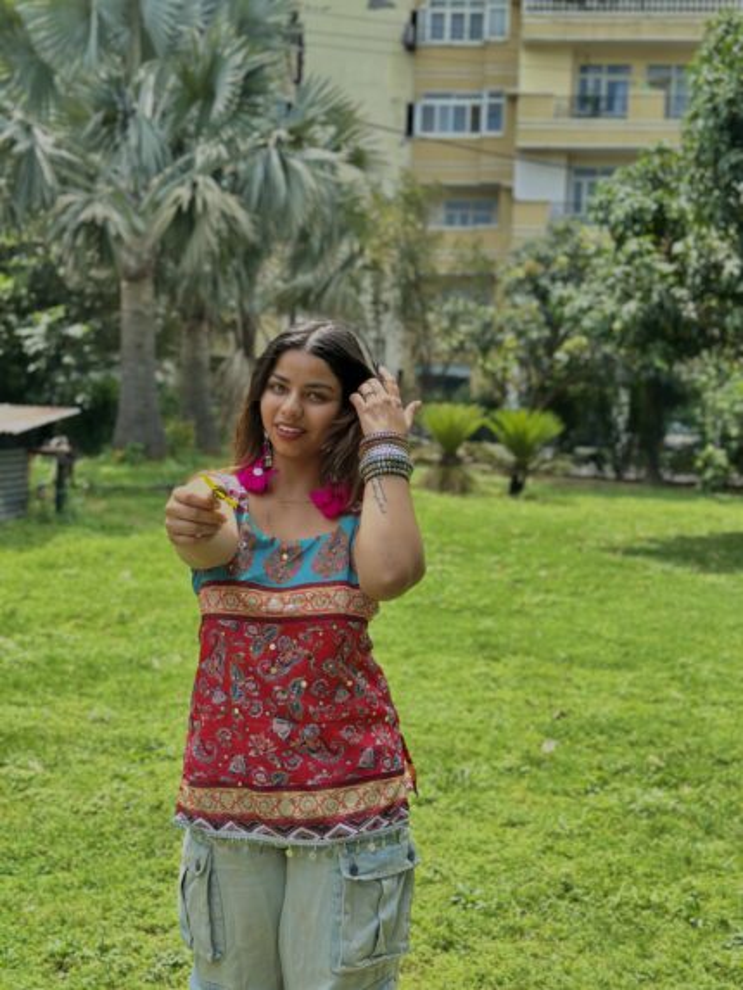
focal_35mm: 48
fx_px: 1373
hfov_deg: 30.3
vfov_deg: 39.6
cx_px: 372
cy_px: 495
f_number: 1.78
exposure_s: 1/1453
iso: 80
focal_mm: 6.86
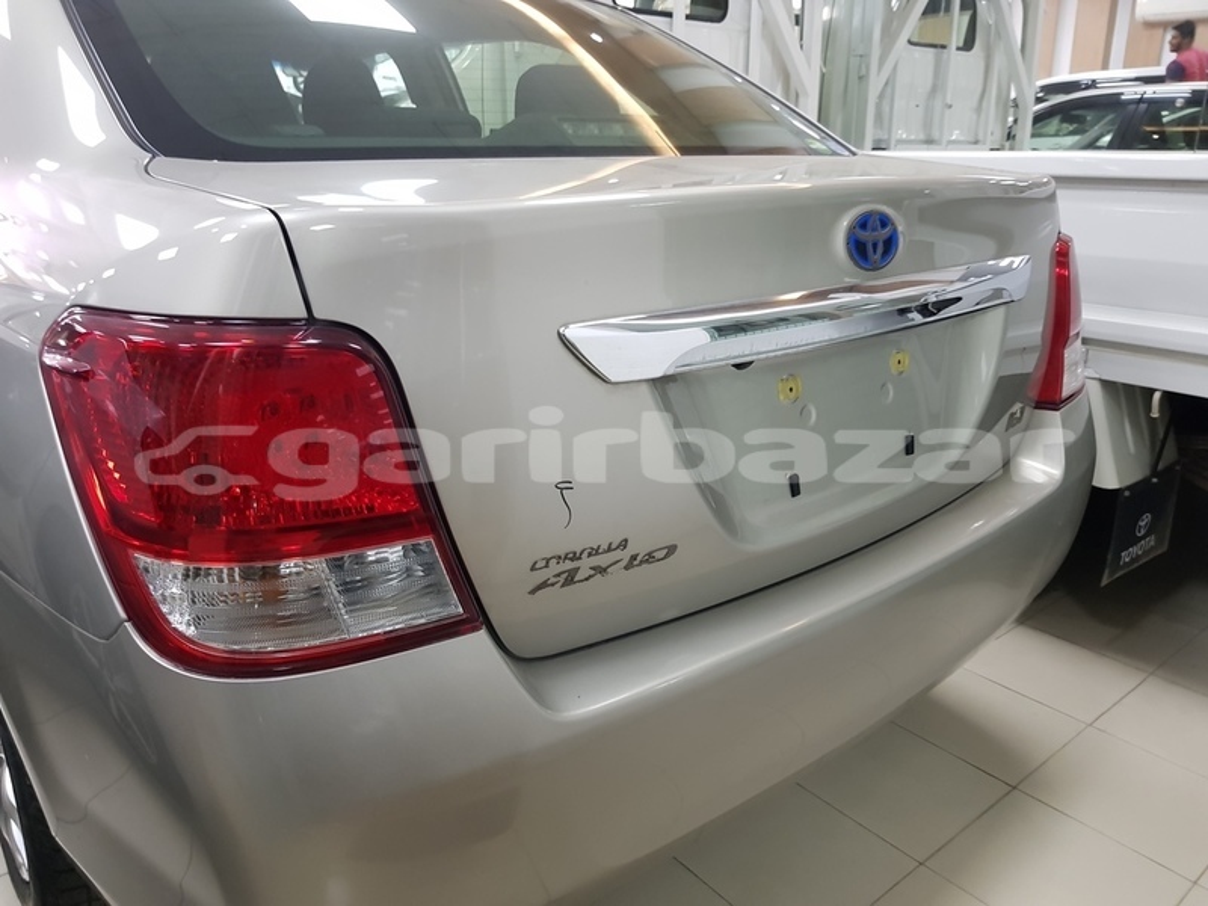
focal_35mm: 26
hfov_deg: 67.3
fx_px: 907
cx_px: 604
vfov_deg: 53.1
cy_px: 453
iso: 160
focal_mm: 4.3
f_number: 1.7
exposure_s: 1/33
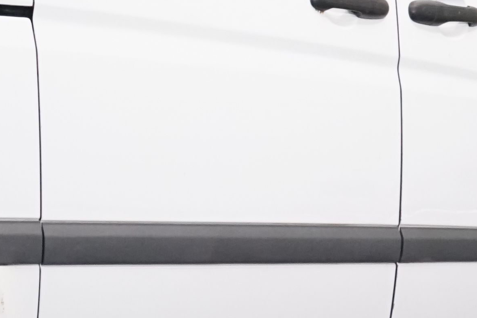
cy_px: 22
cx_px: -144
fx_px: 4730
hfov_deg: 5.7
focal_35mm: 357
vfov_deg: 3.8
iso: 2000
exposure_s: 1/100
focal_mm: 70
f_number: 5.6
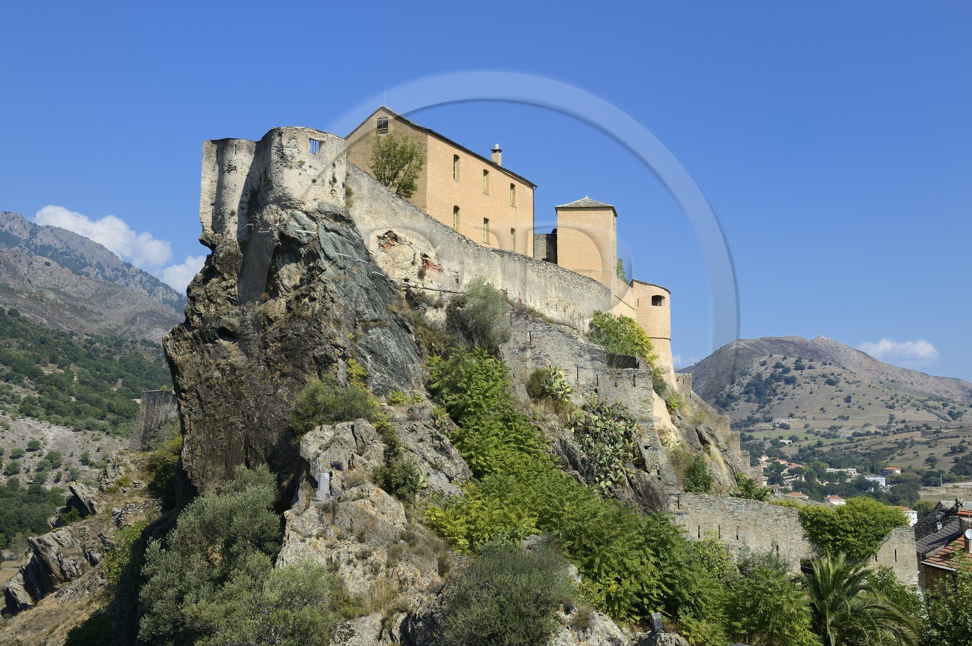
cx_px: 486
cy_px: 323
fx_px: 1025
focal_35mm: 38
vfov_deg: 35.0
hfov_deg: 50.7
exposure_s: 1/200
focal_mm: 38
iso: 100
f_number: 10
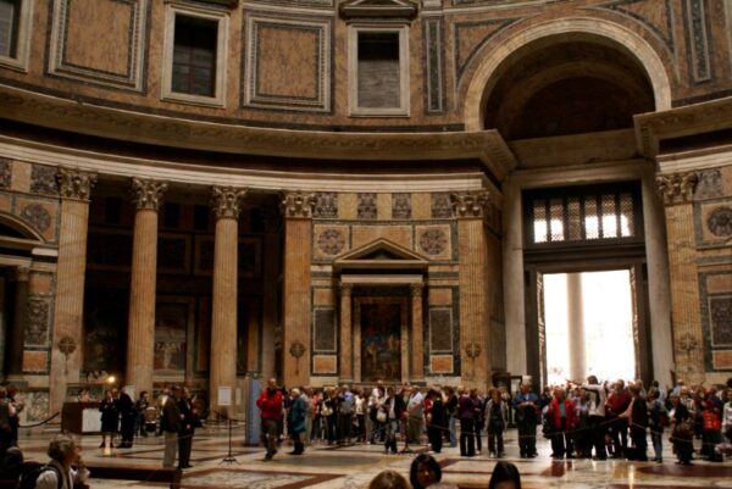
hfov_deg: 53.1
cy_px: 244
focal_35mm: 36
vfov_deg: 36.9
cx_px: 366
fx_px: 733
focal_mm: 24
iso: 400
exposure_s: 1/15
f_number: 4.5
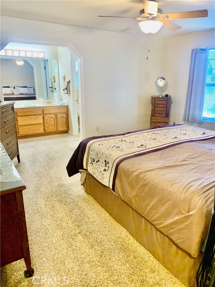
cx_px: 108
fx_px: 215
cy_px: 144
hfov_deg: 53.1
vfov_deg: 67.3
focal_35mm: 26
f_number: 1.8
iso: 320
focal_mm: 4.25
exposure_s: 1/60
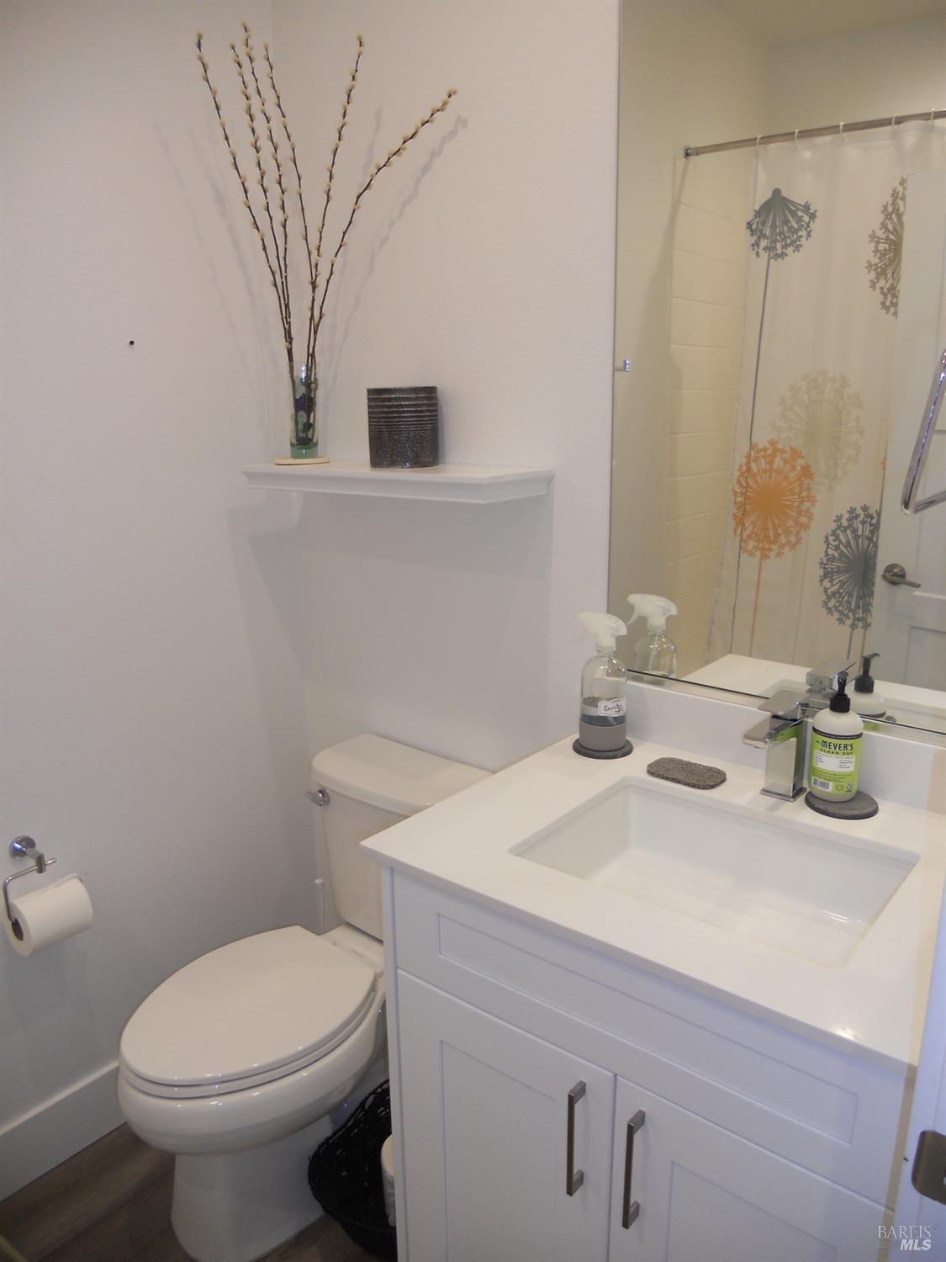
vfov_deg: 65.3
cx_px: 473
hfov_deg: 51.4
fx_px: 984
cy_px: 631
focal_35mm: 27
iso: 80
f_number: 3.2
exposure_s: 1/40
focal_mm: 4.9
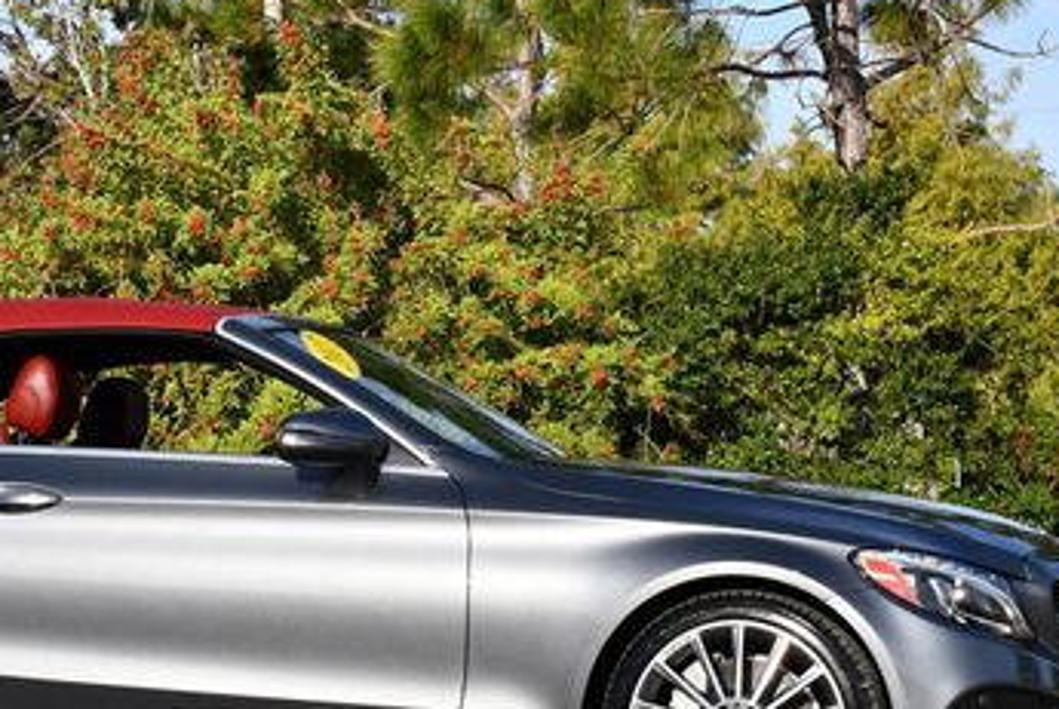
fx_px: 4153
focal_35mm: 141
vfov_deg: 9.8
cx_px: 221
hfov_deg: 14.5
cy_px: 316
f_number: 8
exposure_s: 1/320
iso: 100
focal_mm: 38
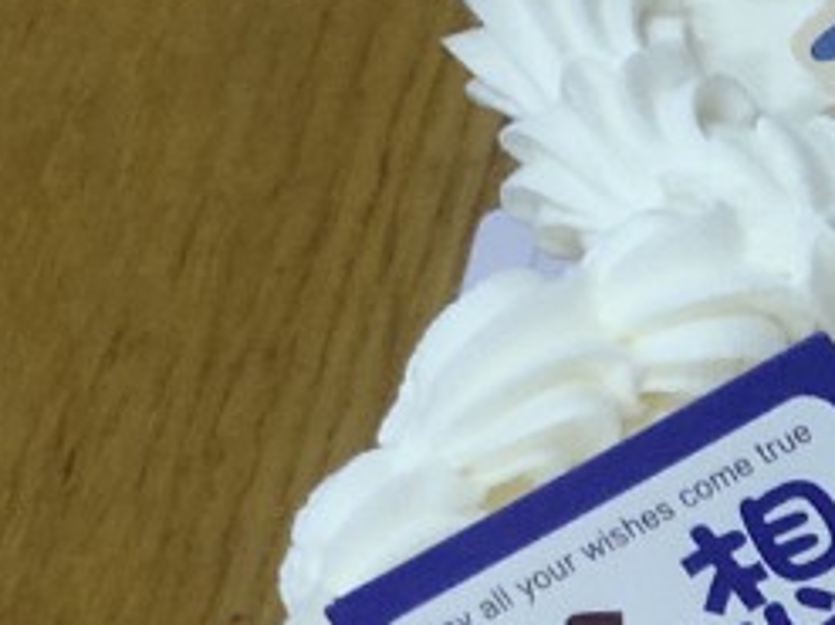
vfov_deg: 8.4
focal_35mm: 175
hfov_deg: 9.1
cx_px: 2519
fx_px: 4219
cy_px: -74
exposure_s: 1/50
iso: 563
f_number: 1.78
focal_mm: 4.05
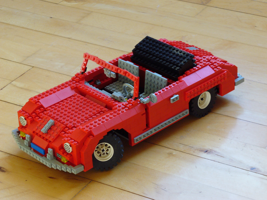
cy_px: 100
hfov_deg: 16.7
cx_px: 134
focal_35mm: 118
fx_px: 910
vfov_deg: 12.6
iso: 100
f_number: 3.7
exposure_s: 1/25
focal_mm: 19.4
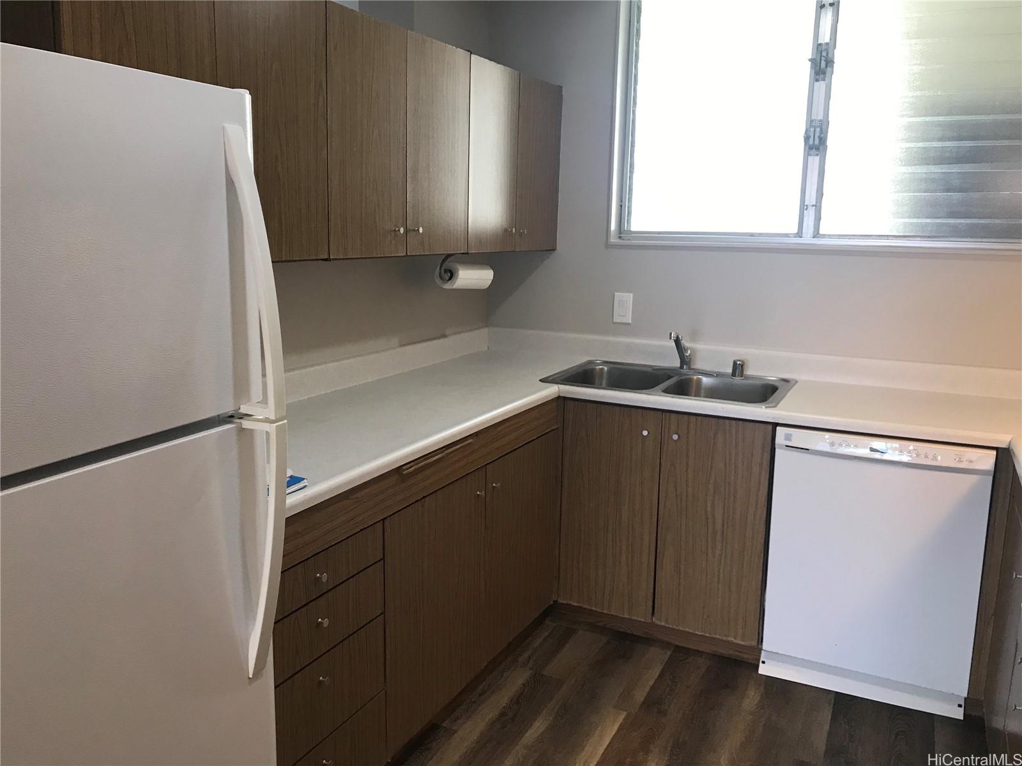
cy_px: 383
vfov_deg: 49.7
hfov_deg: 63.4
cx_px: 511
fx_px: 827
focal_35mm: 28
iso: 20
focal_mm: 3.99
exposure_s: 1/30
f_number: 1.8
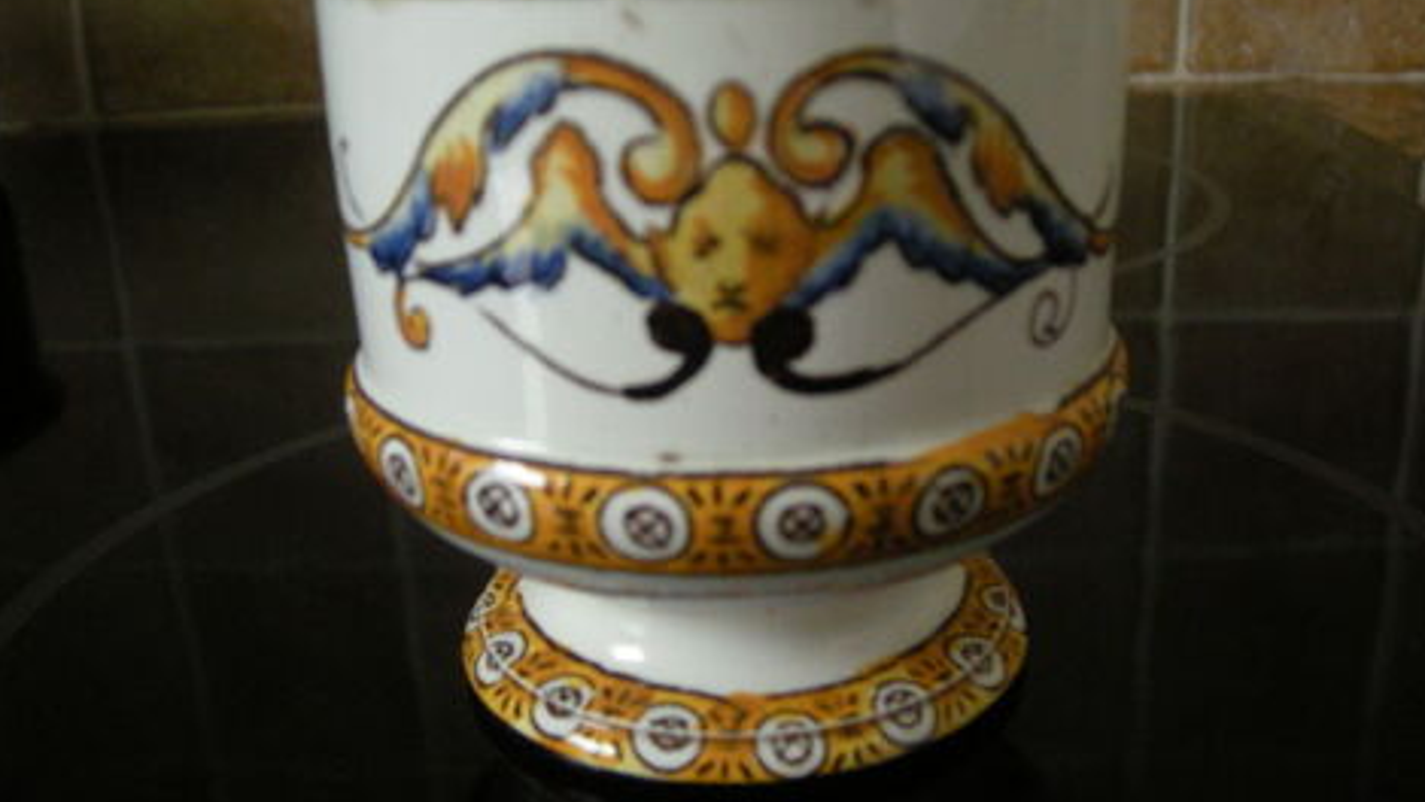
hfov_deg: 51.6
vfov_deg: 30.4
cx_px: 717
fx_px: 1474
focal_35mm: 39
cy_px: 352
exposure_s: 1/60.2
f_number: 2.8
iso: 284
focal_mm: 5.7
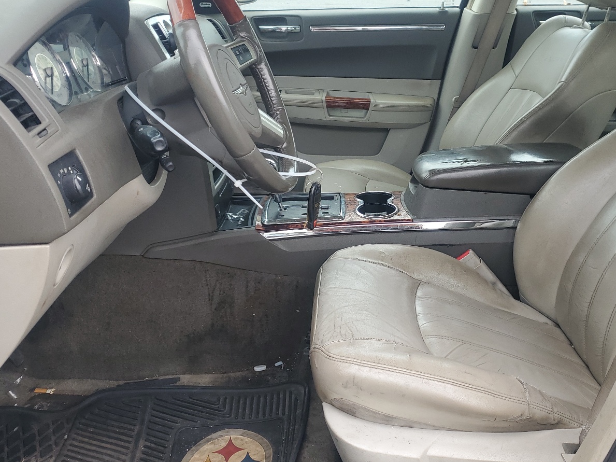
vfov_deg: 40.6
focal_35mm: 35
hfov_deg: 52.2
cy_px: 207
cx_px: 373
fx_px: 623
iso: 50
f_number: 1.5
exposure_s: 1/270
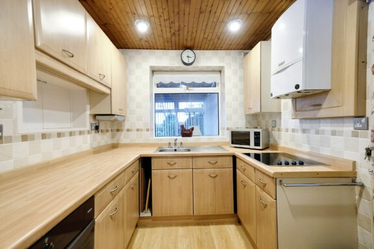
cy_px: 124
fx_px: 156
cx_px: 187
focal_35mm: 15
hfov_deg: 100.4
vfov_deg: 77.3
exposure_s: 1/34
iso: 800
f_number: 4
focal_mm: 10
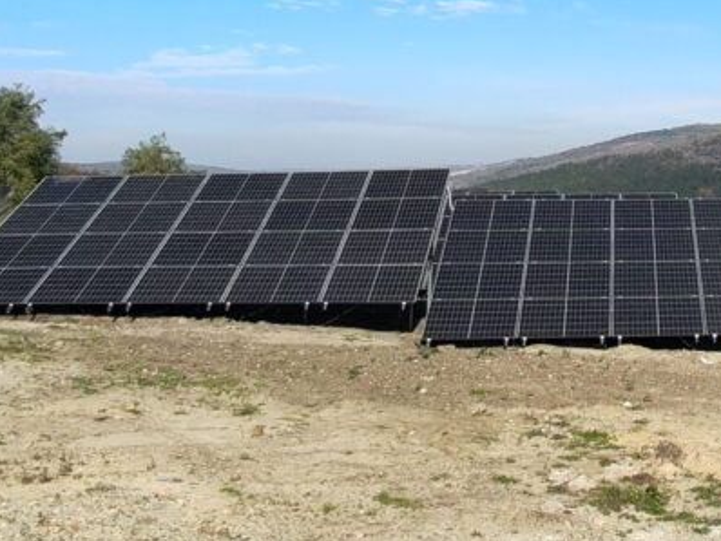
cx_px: 685
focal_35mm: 54
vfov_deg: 25.9
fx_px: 1125
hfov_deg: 33.2
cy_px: 17
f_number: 2.2
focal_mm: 1.96
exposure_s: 1/720
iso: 50
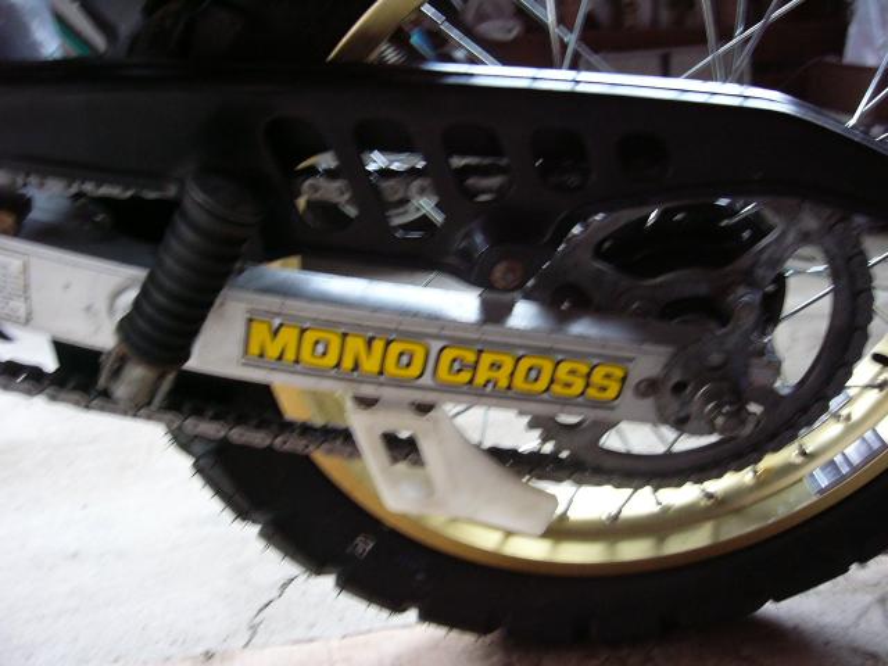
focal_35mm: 35
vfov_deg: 40.7
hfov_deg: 52.6
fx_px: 898
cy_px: 333
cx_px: 444
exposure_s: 1/15
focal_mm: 5.8
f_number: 2.8
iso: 200
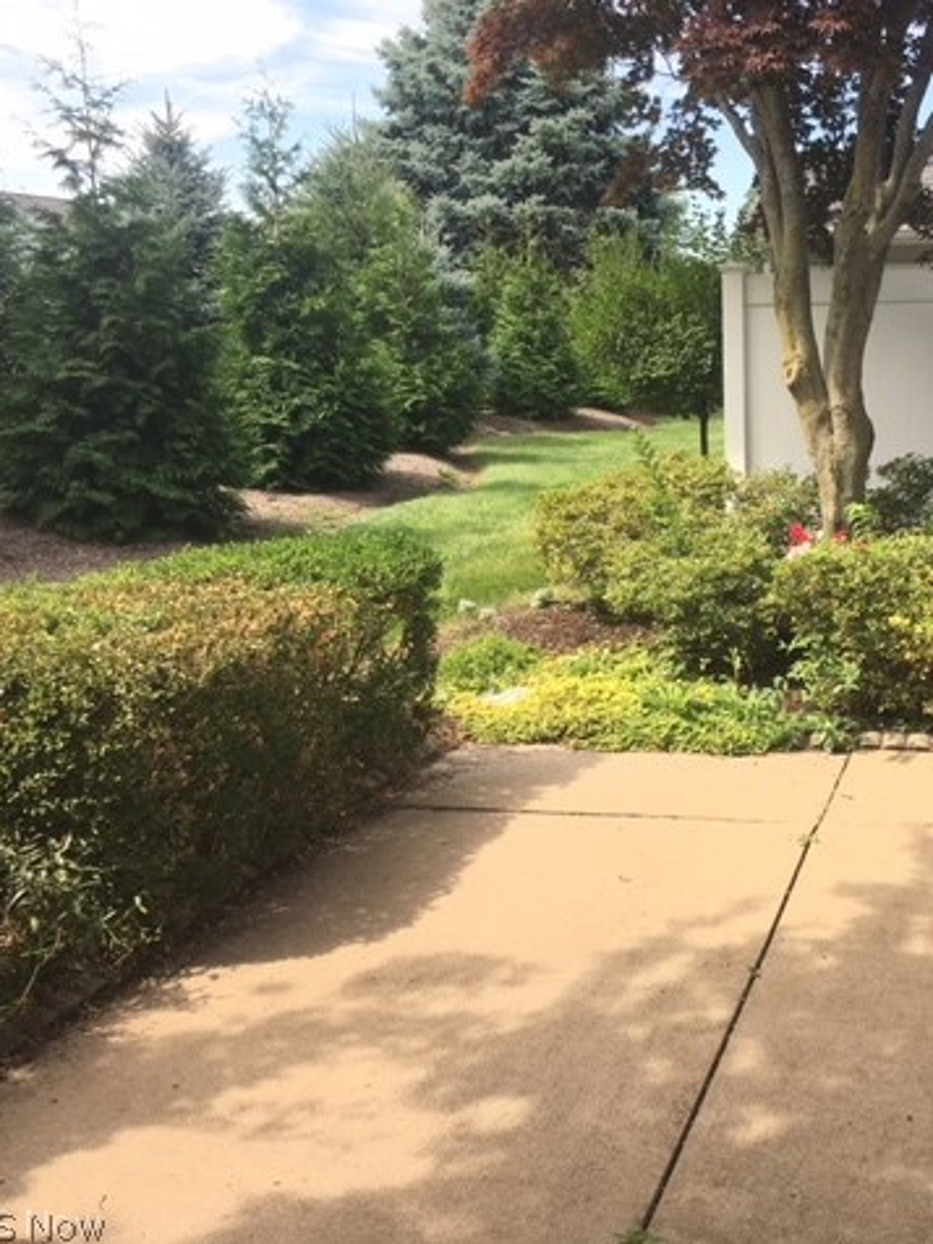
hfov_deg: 35.4
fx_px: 1402
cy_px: 625
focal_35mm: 39
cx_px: 768
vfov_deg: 47.9
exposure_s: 1/574
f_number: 2.2
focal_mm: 4.15
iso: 25
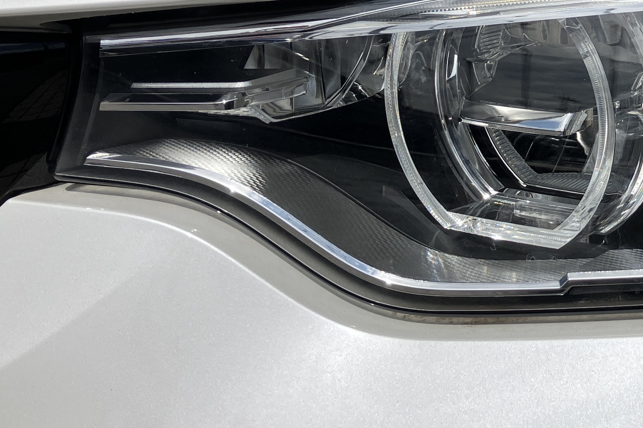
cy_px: 40
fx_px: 1286
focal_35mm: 72
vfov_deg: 18.6
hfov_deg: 26.0
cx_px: 700
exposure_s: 1/4049
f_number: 1.8
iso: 32
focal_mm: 3.99
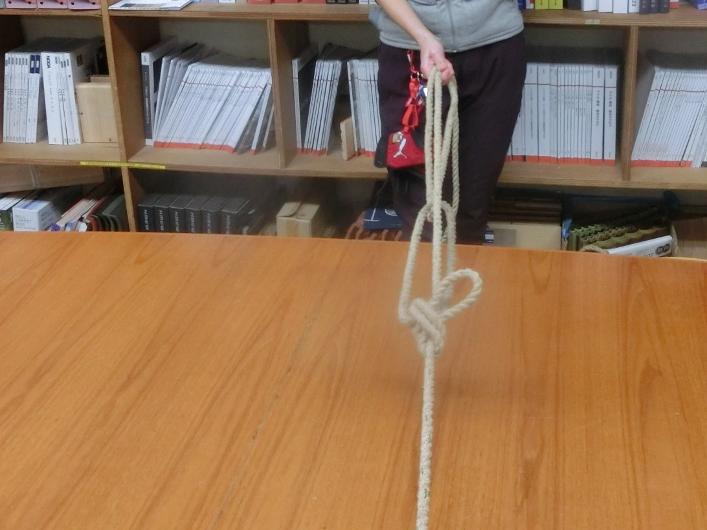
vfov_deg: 30.7
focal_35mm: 45
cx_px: 474
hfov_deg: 41.5
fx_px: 919
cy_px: 52
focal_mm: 4.24
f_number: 3
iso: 400
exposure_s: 1/50
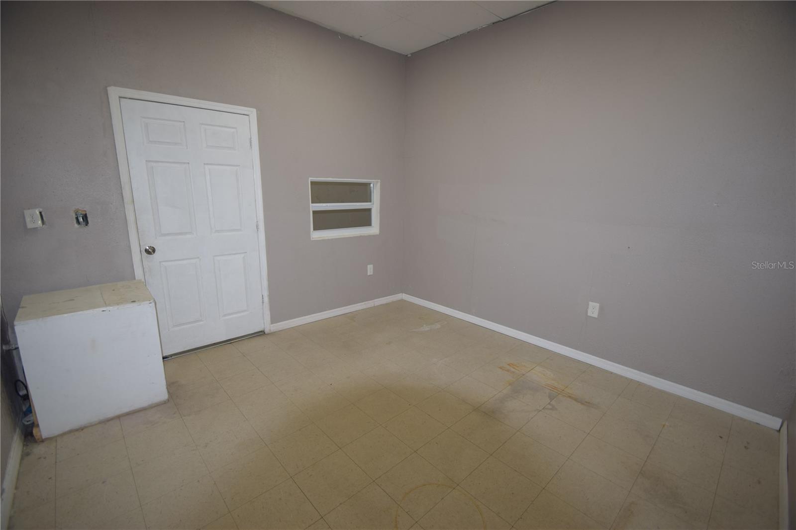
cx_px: 398
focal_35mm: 15
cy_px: 265
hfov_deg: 100.4
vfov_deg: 77.3
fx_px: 332
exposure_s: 1/80
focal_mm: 10
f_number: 3.5
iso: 400
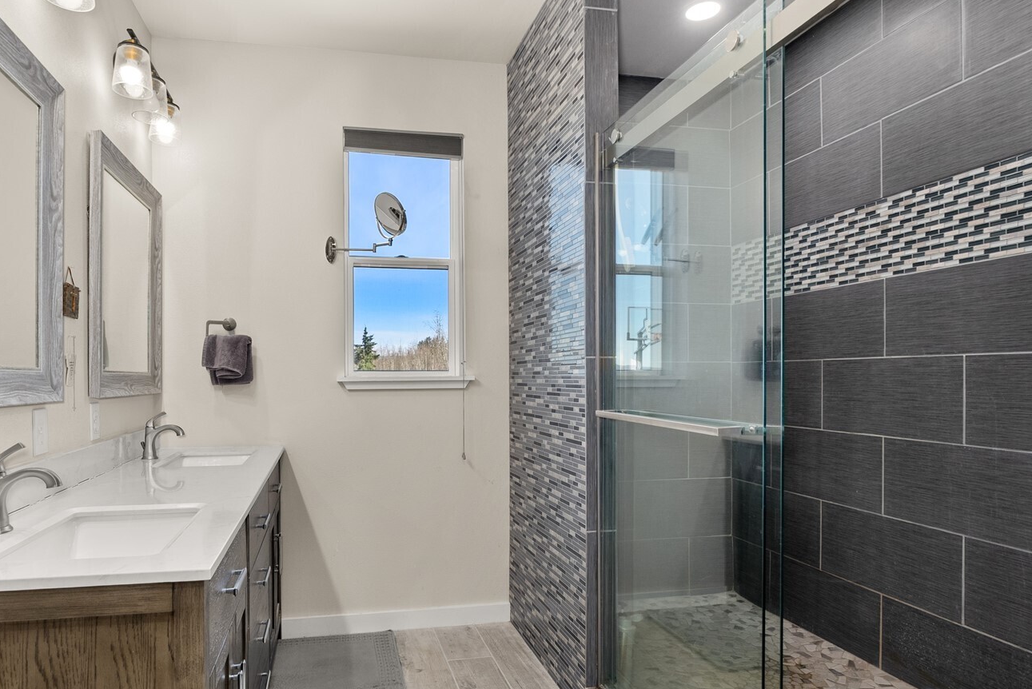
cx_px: 438
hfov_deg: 80.6
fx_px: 602
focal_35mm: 21
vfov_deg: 59.4
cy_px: 380
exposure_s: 1/5
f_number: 10
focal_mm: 16
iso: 500
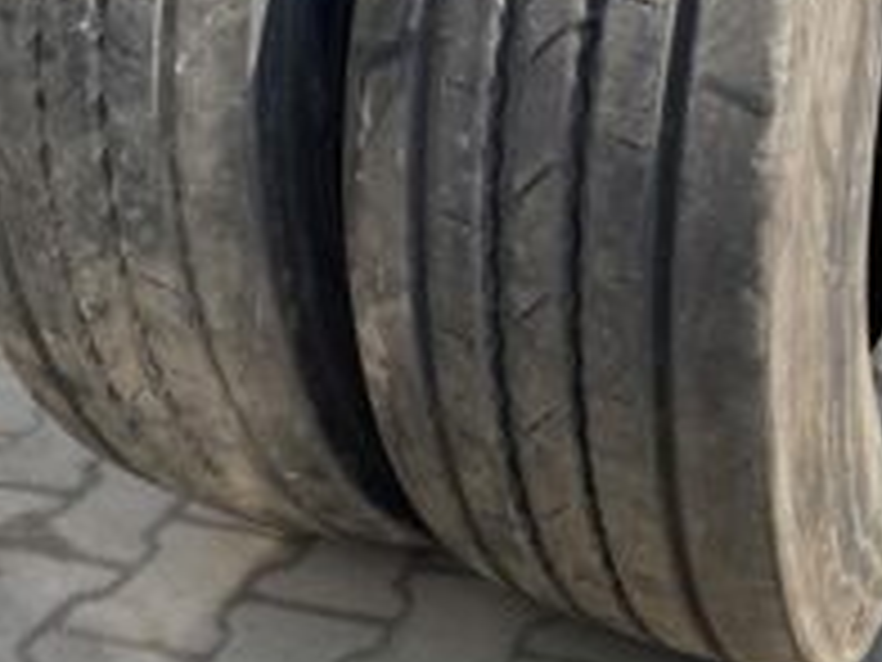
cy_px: 83
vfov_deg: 25.0
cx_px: 531
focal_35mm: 57
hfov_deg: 33.7
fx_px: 1452
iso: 32
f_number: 1.6
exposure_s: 1/1435
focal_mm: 4.2
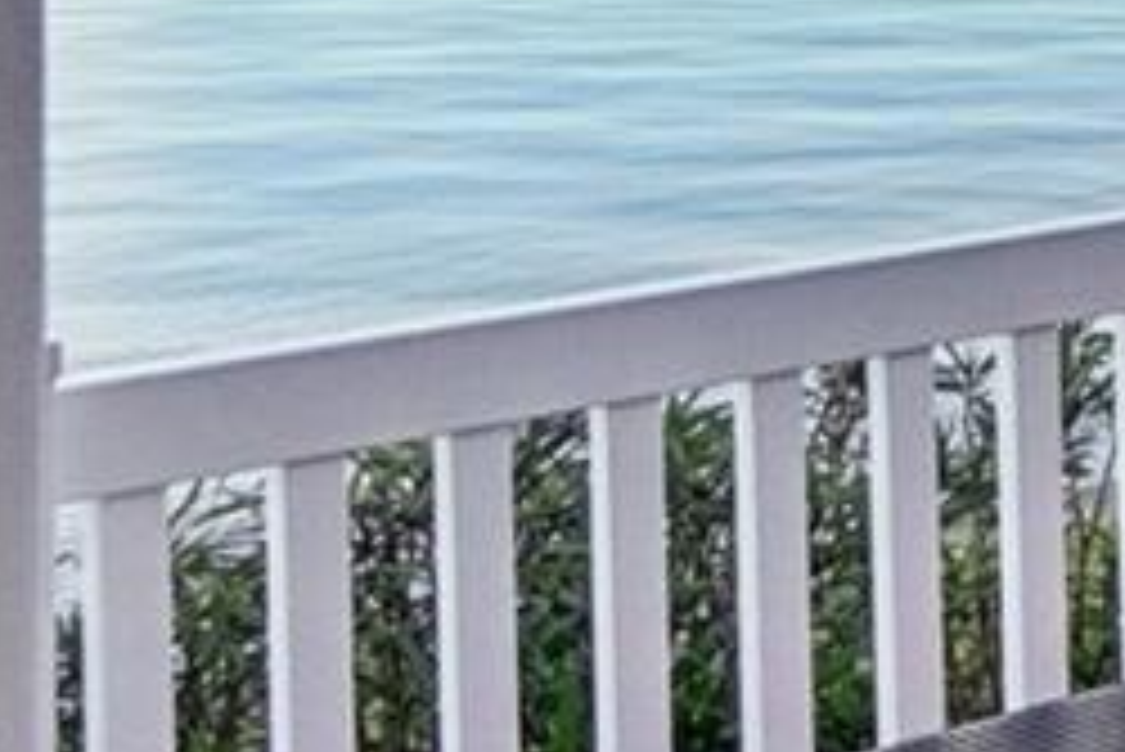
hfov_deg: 10.9
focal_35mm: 96
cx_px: 3542
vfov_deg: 13.5
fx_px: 3002
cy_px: -338
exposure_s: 1/125
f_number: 8
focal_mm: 10
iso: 100
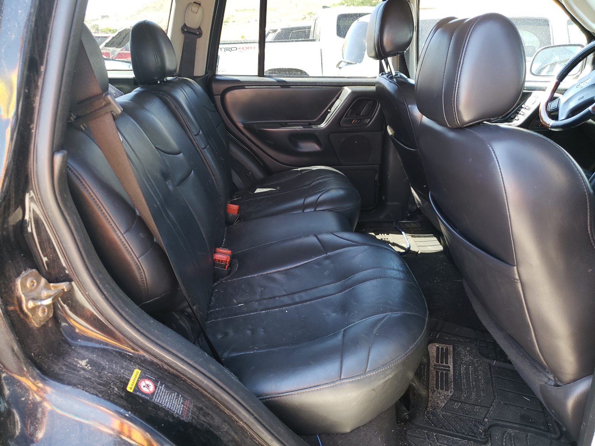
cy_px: 223
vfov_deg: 53.1
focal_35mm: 26
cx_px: 298
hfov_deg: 67.3
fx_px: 447
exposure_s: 1/60.2
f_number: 1.5
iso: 55
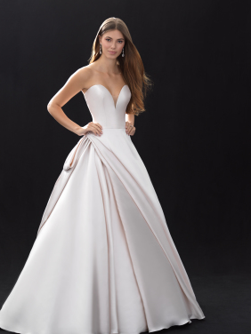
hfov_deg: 18.0
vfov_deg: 23.8
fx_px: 793
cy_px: 169
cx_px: 120
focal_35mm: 82
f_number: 6.8
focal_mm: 120
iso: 100
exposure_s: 1/125
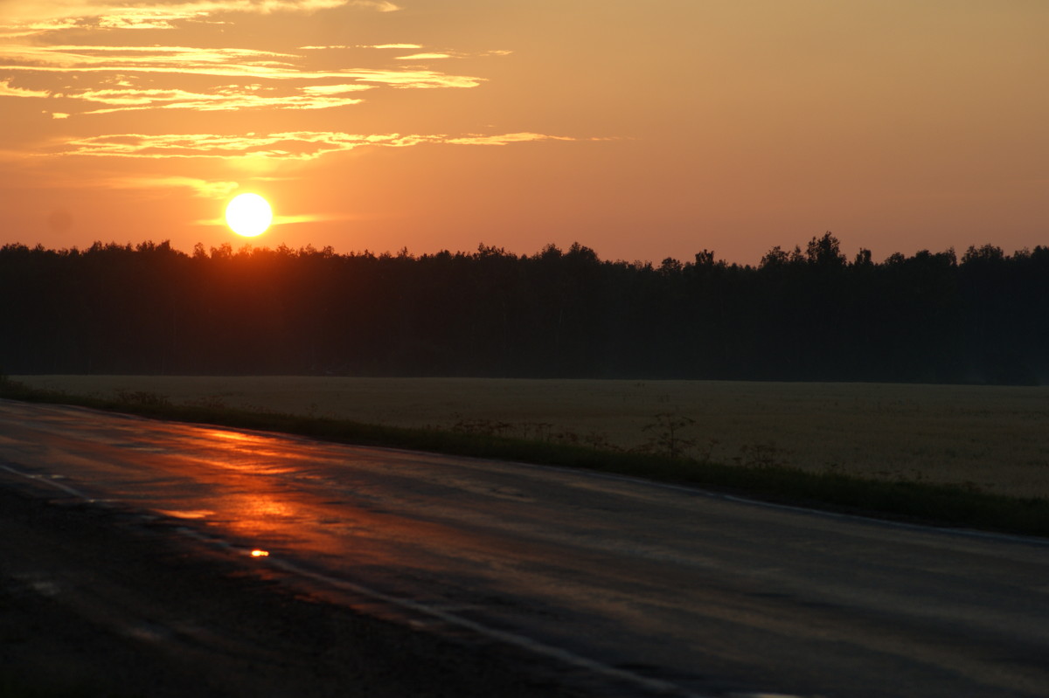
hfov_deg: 13.0
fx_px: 4587
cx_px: 524
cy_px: 349
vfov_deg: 8.7
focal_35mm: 158
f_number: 7.1
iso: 100
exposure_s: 1/200
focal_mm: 105
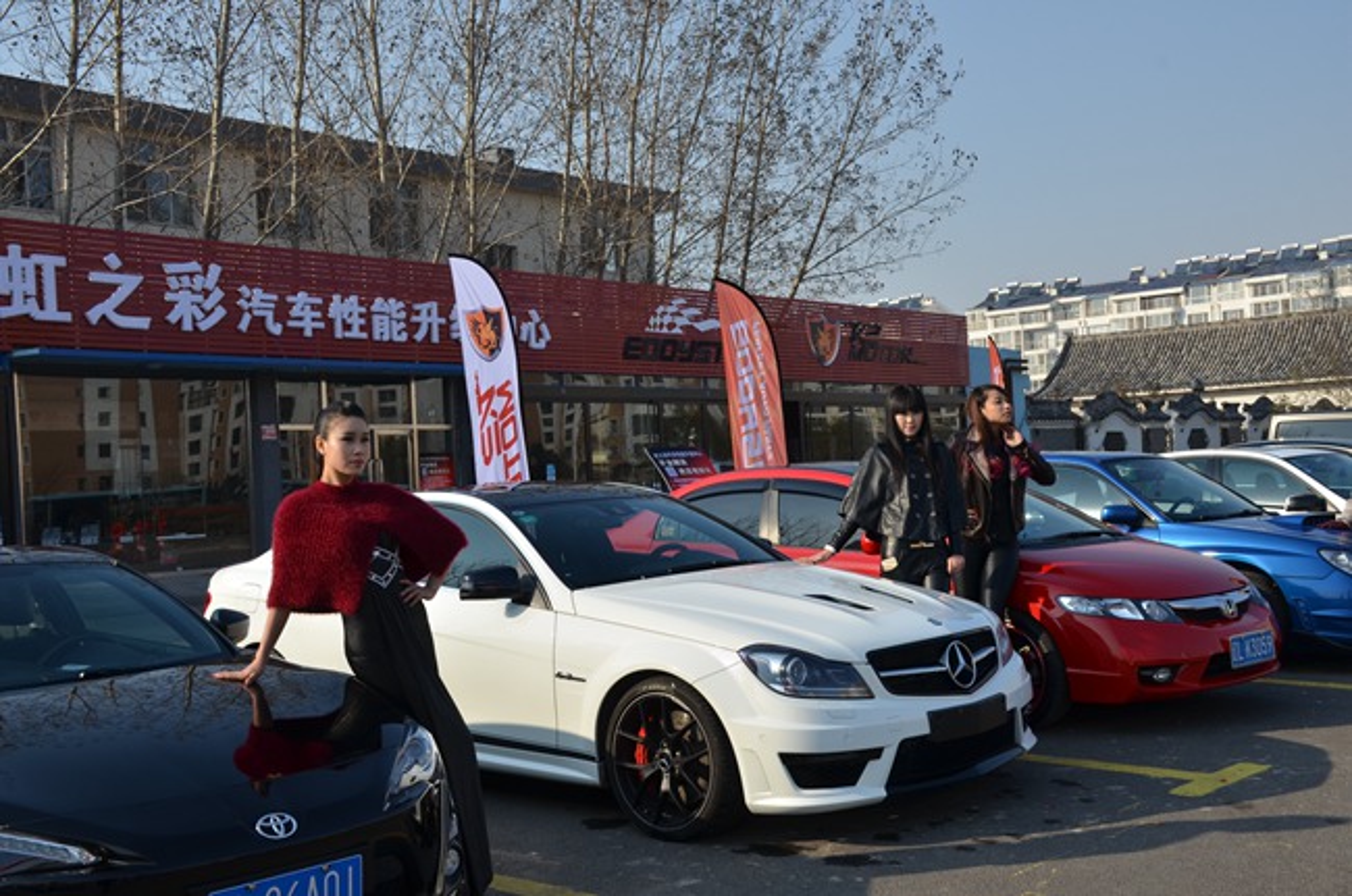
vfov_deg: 32.9
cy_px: 448
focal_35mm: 40
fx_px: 1518
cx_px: 676
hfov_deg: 48.0
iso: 200
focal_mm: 27
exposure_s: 1/350
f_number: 9.5
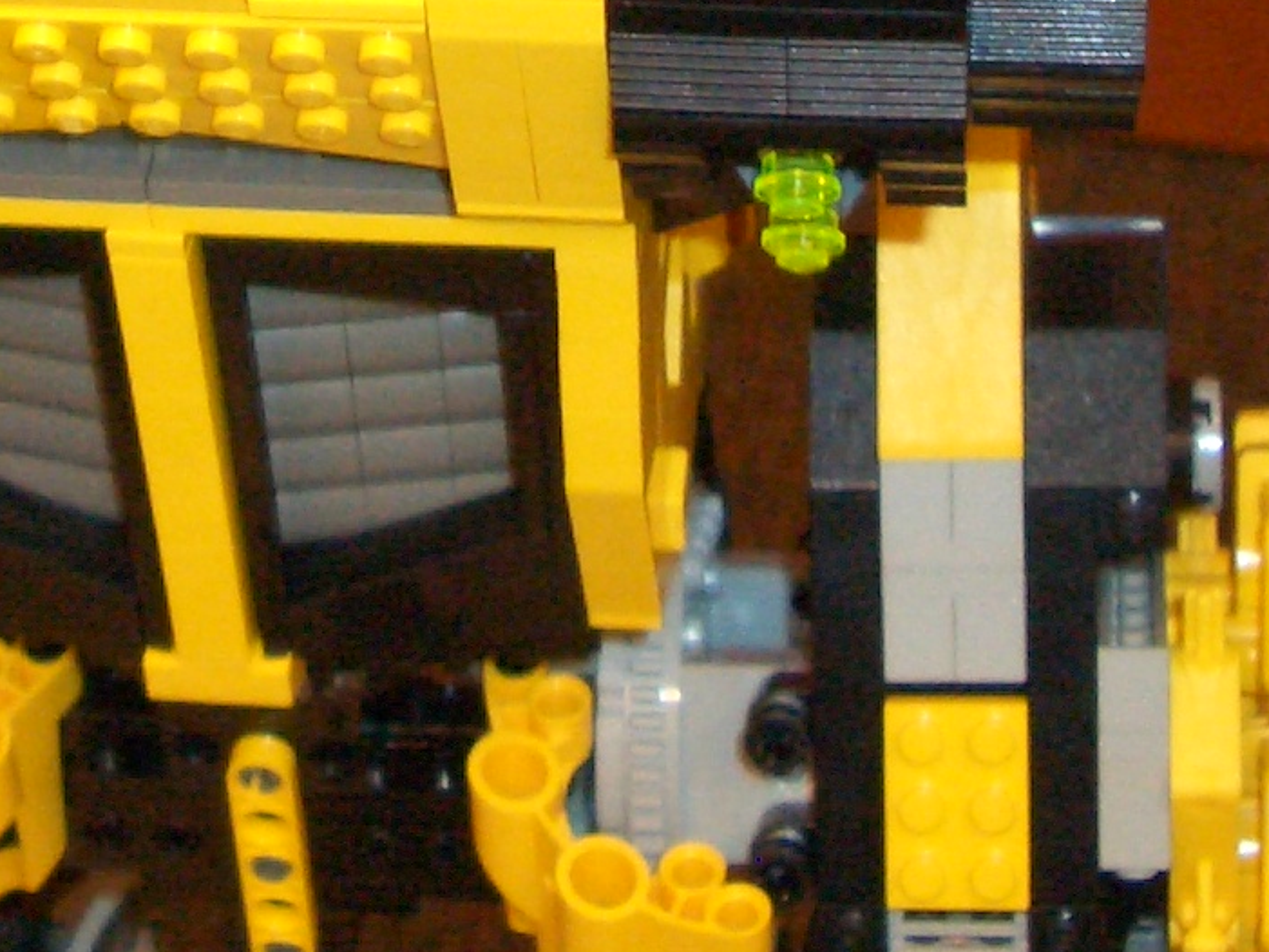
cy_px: -480
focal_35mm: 115
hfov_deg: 17.0
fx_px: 4217
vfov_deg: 12.3
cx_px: 346
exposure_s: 1/60
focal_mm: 5.8
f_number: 2.6
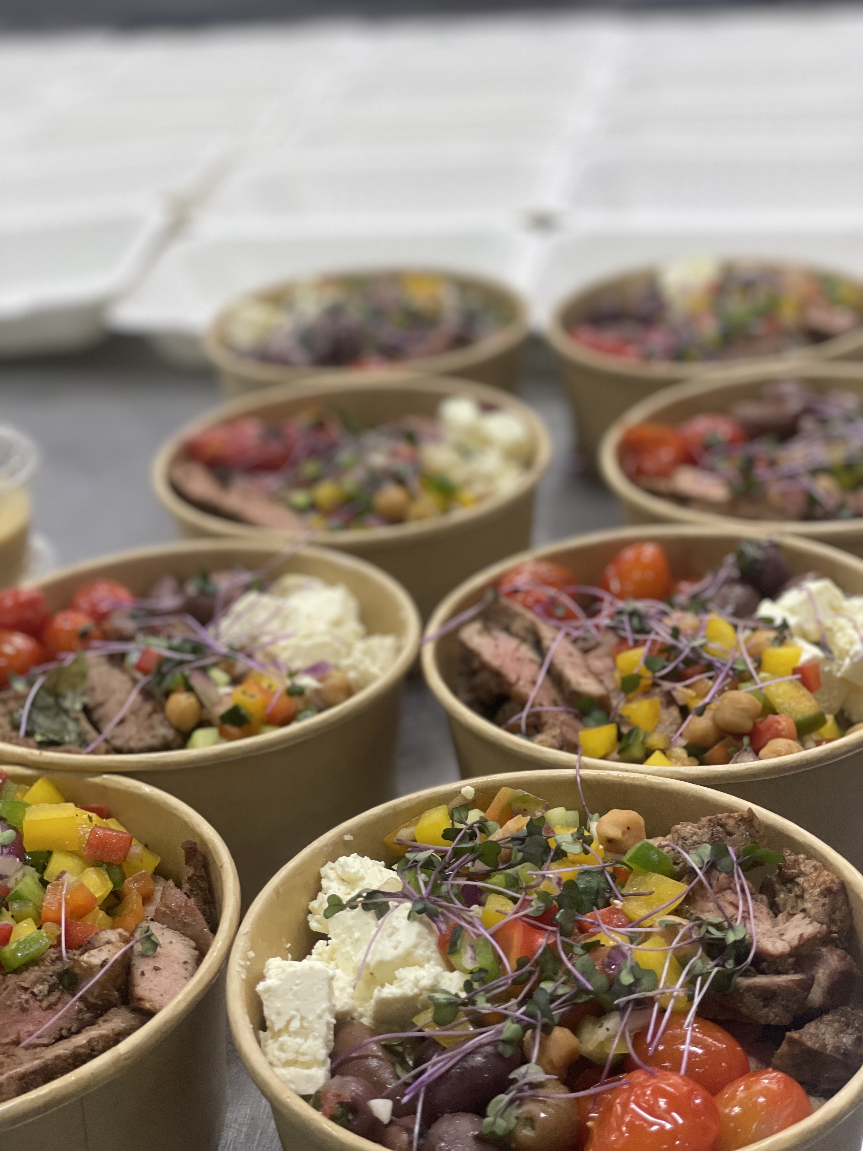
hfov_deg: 28.0
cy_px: 576
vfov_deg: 36.8
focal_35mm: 52
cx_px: 432
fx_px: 1729
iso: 200
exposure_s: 1/100
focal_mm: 6
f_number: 2
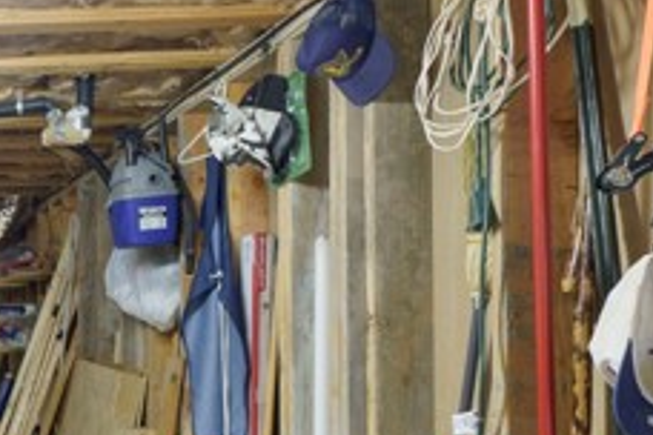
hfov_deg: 33.8
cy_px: 308
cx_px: -160
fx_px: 816
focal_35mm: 45
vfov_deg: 29.5
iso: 1250
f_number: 5.6
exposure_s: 1/10
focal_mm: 16
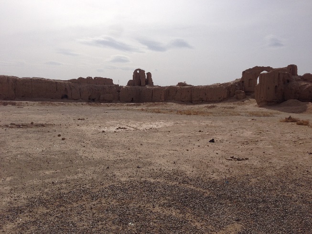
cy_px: 117
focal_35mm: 33
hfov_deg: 55.3
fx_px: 297
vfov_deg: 43.0
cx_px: 156
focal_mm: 4.12
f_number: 2.4
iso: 50
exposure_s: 1/4525
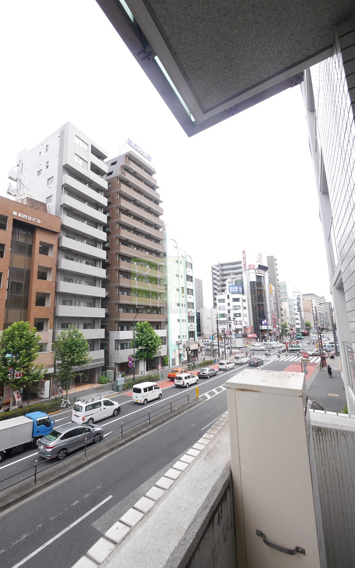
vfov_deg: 101.5
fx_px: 232
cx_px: 158
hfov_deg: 74.5
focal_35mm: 15
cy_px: 285
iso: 160
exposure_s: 1/160
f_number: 5.6
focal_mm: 7
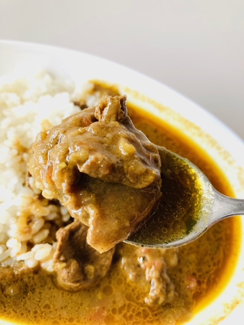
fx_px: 263
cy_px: 162
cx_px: 122
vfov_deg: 63.4
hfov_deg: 49.7
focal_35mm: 28
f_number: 1.8
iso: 50
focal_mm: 3.99
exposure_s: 1/121
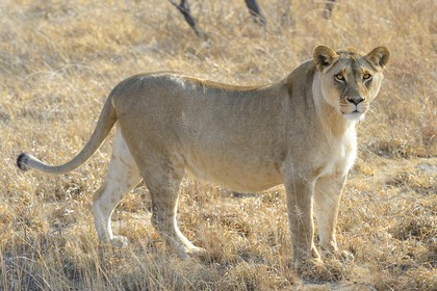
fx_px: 2185
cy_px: 146
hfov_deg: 11.4
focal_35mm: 180
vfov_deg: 7.6
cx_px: 218
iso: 400
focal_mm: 180
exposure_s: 1/640
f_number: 5.6
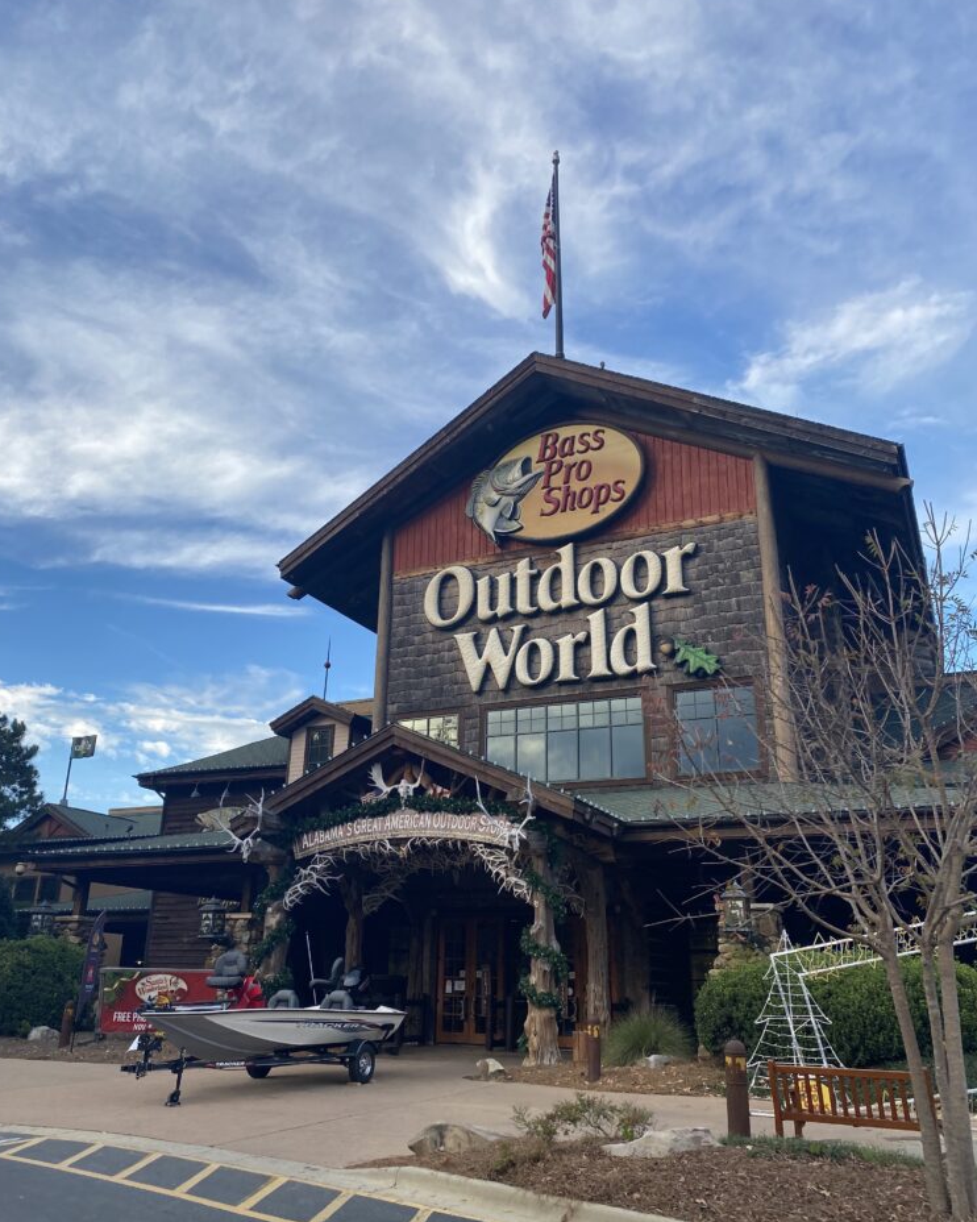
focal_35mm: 28
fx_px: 1012
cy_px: 635
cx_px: 473
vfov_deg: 62.2
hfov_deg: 51.5
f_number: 1.8
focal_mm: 4.25
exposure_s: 1/597
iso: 32
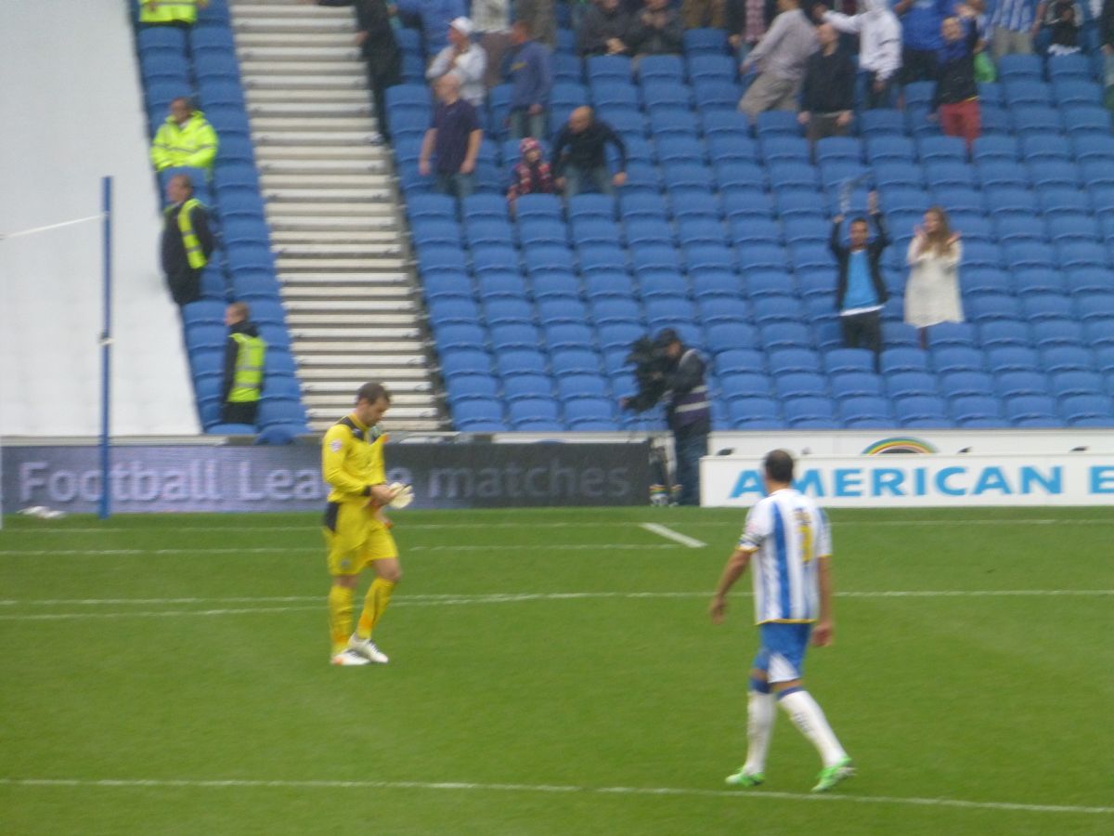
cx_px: 557
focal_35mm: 480
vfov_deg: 3.1
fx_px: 15447
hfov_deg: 4.1
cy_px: 418
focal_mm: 86
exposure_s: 1/125
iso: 320
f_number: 6.4
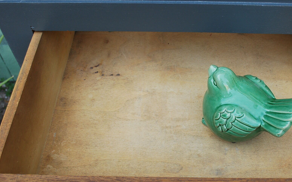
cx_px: 182
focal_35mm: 46
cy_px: 101
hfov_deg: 43.2
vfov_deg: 28.0
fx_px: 366
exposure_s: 1/100
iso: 200
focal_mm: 24
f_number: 5
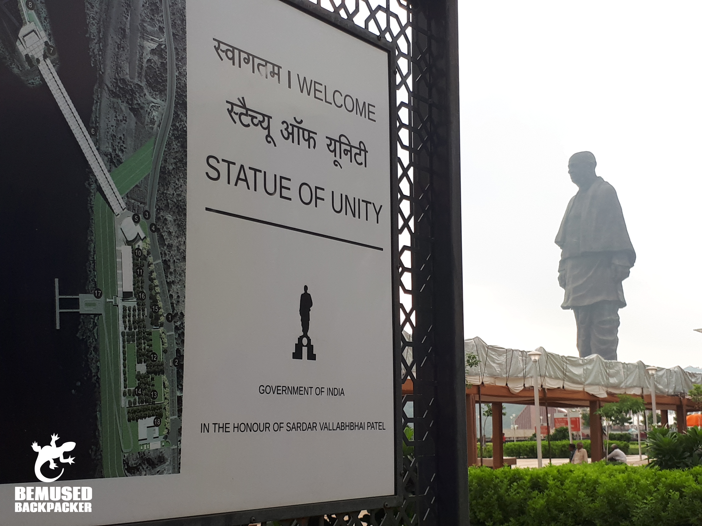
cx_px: 351
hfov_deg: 65.3
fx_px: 548
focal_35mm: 27
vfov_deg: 51.4
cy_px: 263
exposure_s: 1/668
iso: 40
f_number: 1.9
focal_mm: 3.6
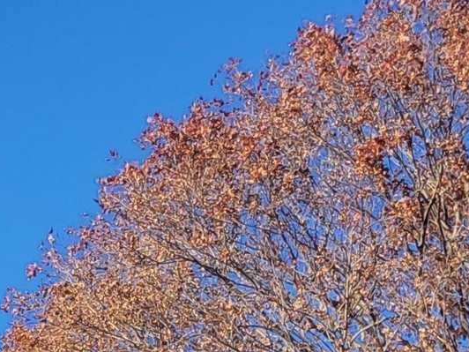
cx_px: -375
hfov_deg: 12.1
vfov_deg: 8.9
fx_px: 2032
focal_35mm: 150
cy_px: 847
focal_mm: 5.4
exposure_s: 1/1844
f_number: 1.8
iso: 40
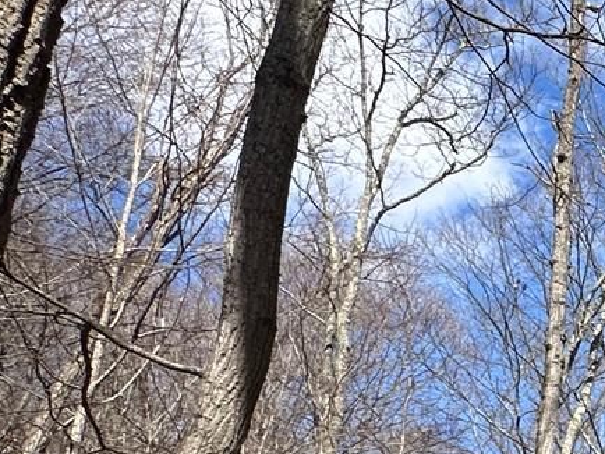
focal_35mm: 66
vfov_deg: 19.6
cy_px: 666
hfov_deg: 18.8
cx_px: 1204
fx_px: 1154
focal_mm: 2.22
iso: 50
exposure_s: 1/1208
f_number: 2.2
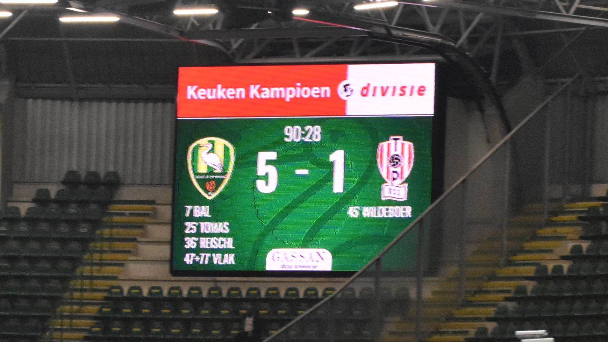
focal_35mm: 119
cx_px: 305
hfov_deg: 18.1
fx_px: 1911
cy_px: 187
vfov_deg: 10.2
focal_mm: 75
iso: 3200
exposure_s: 1/125
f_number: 6.3
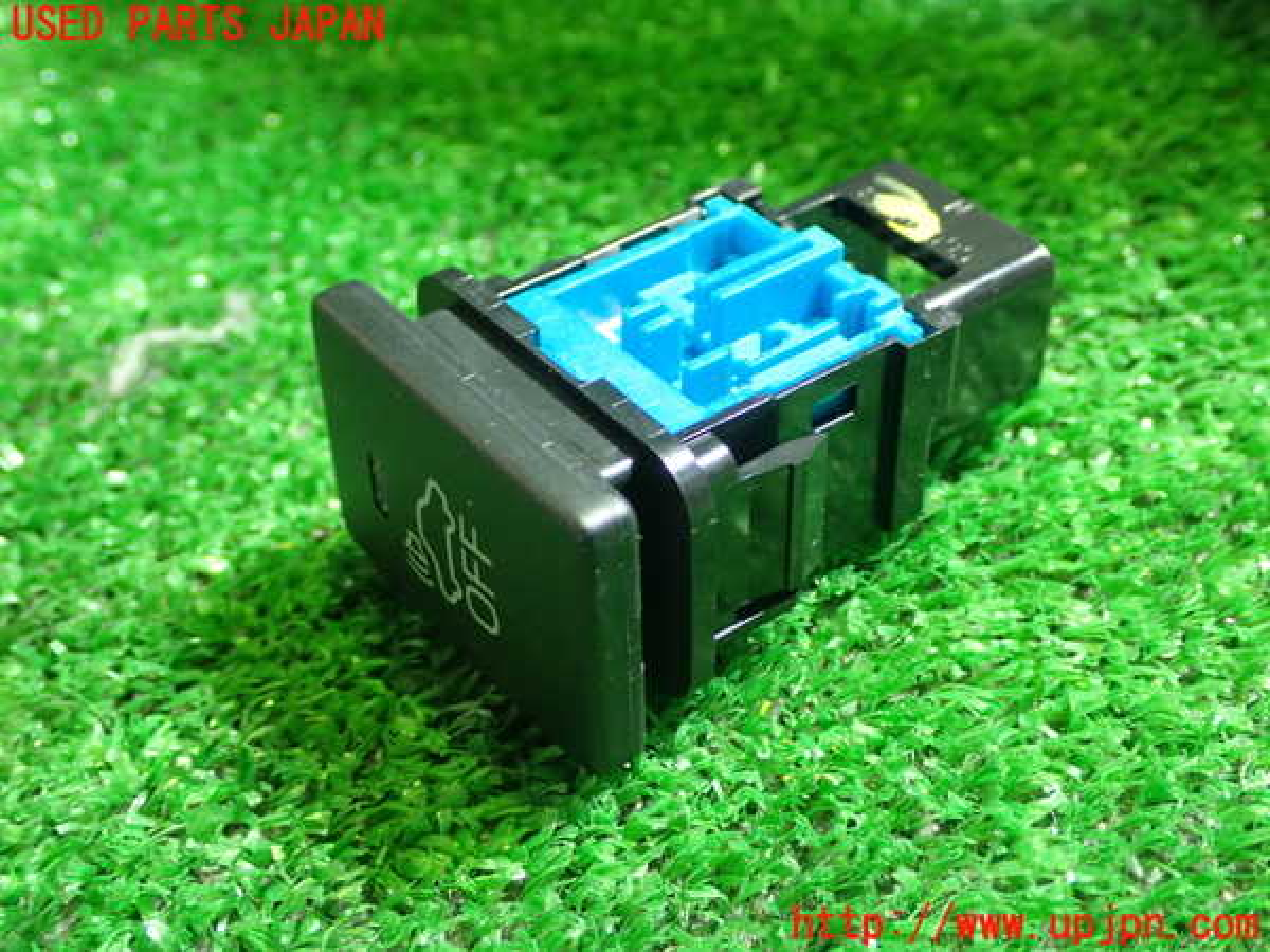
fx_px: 1981
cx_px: 635
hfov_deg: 35.5
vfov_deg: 27.0
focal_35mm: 54
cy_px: 476
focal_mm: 9.65
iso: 800
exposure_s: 1/20
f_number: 3.3
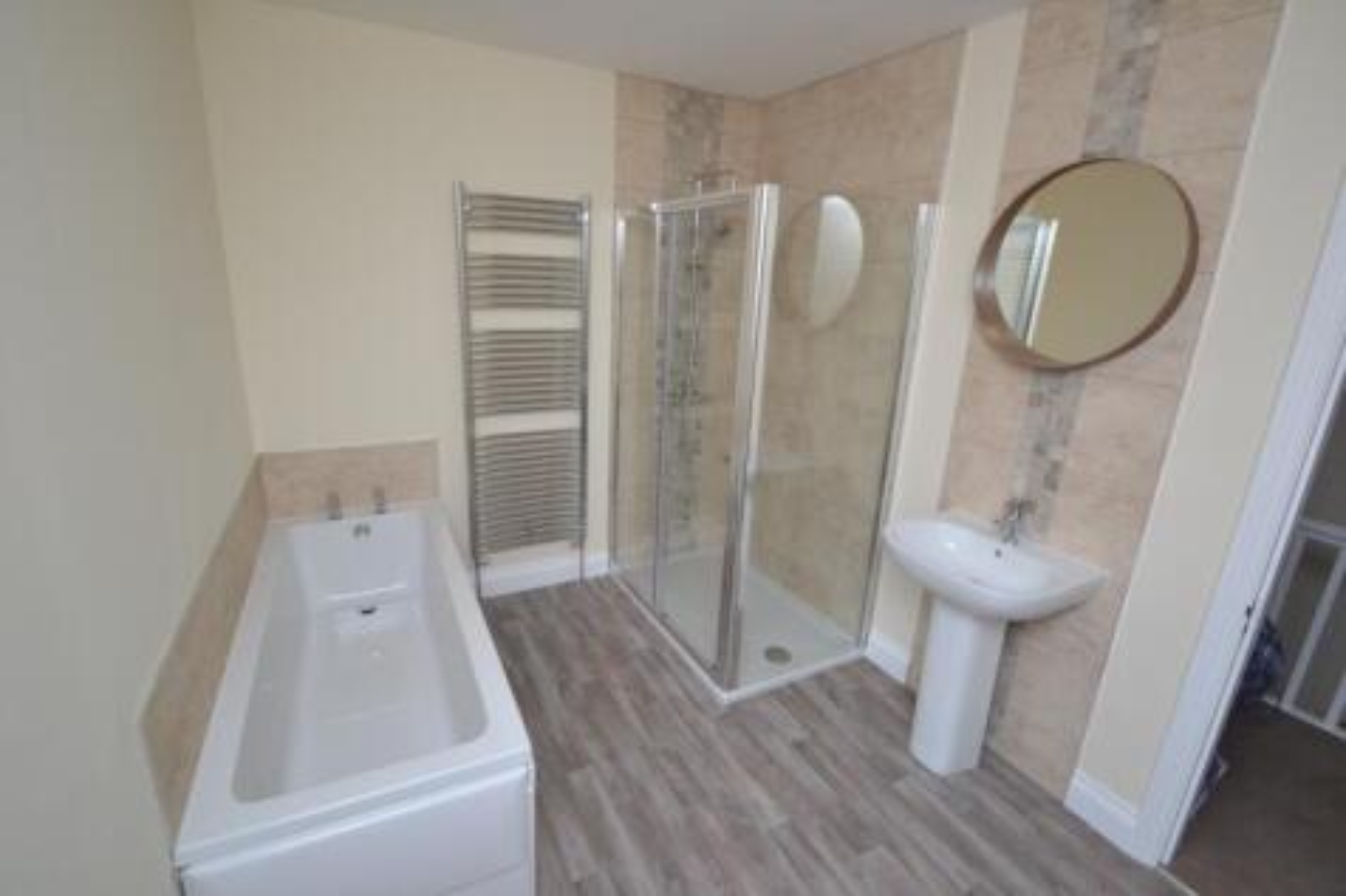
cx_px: 673
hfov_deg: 100.4
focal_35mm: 15
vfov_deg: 77.3
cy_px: 448
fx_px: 561
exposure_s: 1/250
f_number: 8
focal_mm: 10
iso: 1600
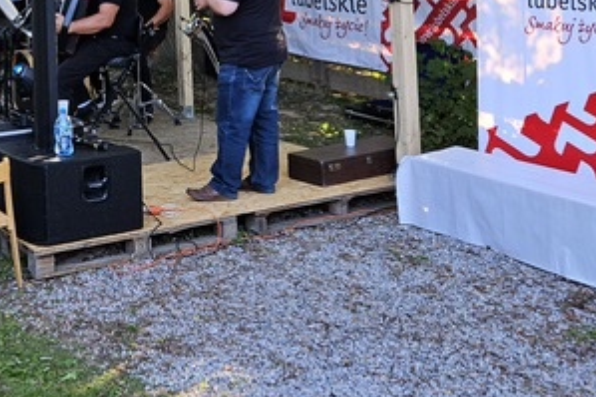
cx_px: 58
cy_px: -36
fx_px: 1059
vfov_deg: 20.3
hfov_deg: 30.1
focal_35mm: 64
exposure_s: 1/100
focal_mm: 5.4
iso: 40
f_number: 1.8
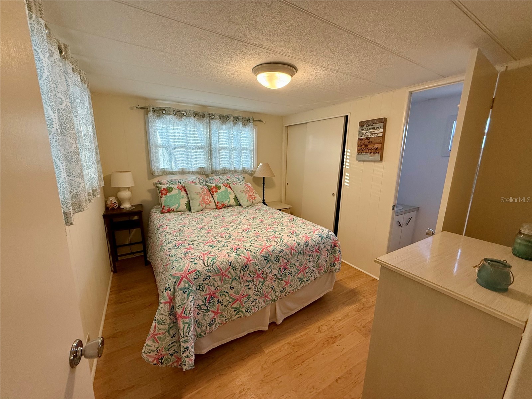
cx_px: 266
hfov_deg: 102.1
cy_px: 200
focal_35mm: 14
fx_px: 215
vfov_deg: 85.7
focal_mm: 2.22
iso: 320
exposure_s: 1/120
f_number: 2.2
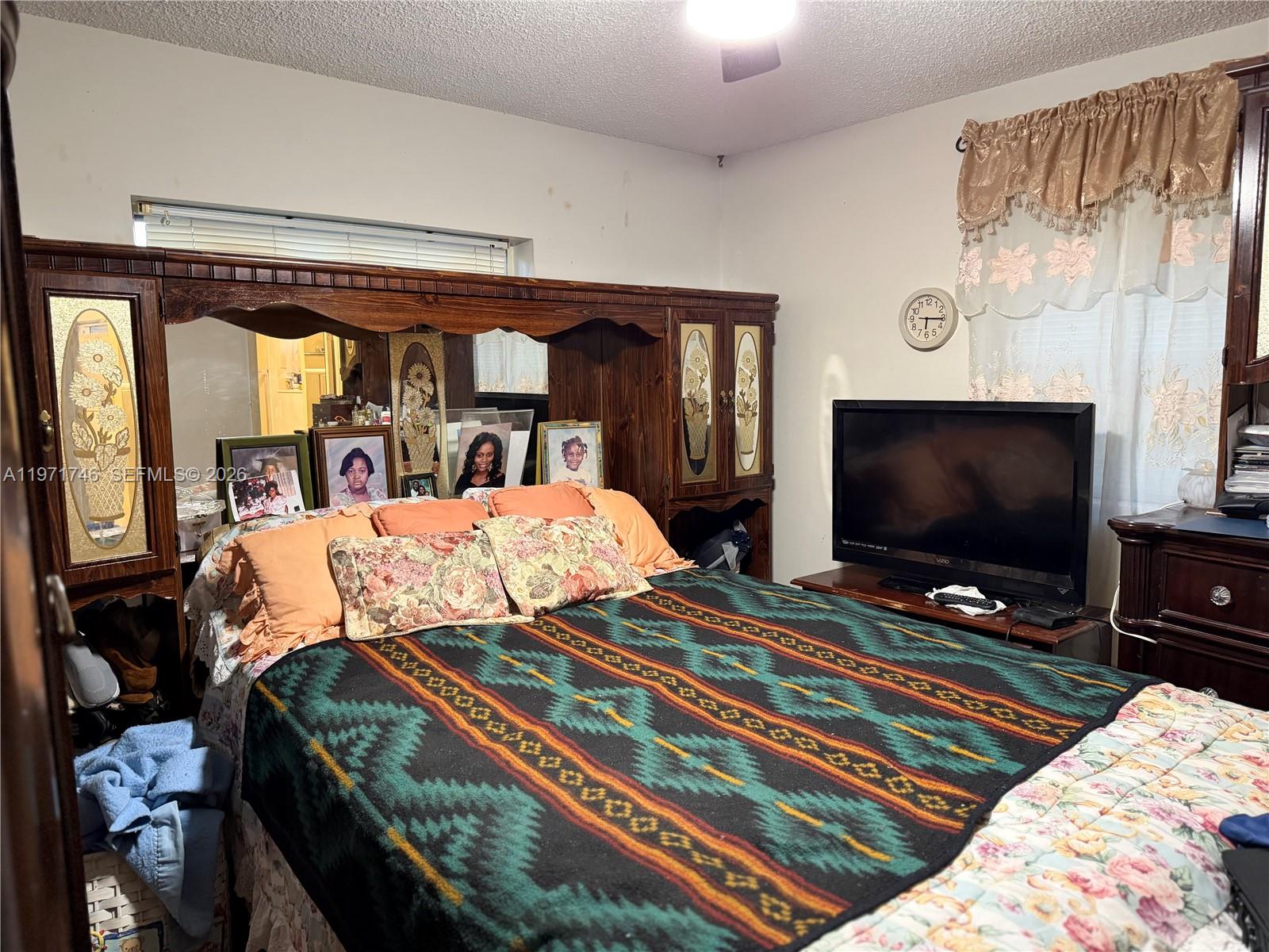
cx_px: 634
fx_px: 880
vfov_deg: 56.8
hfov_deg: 71.6
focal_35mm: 24
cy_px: 476
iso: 500
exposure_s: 1/60
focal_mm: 6.76
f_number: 1.78
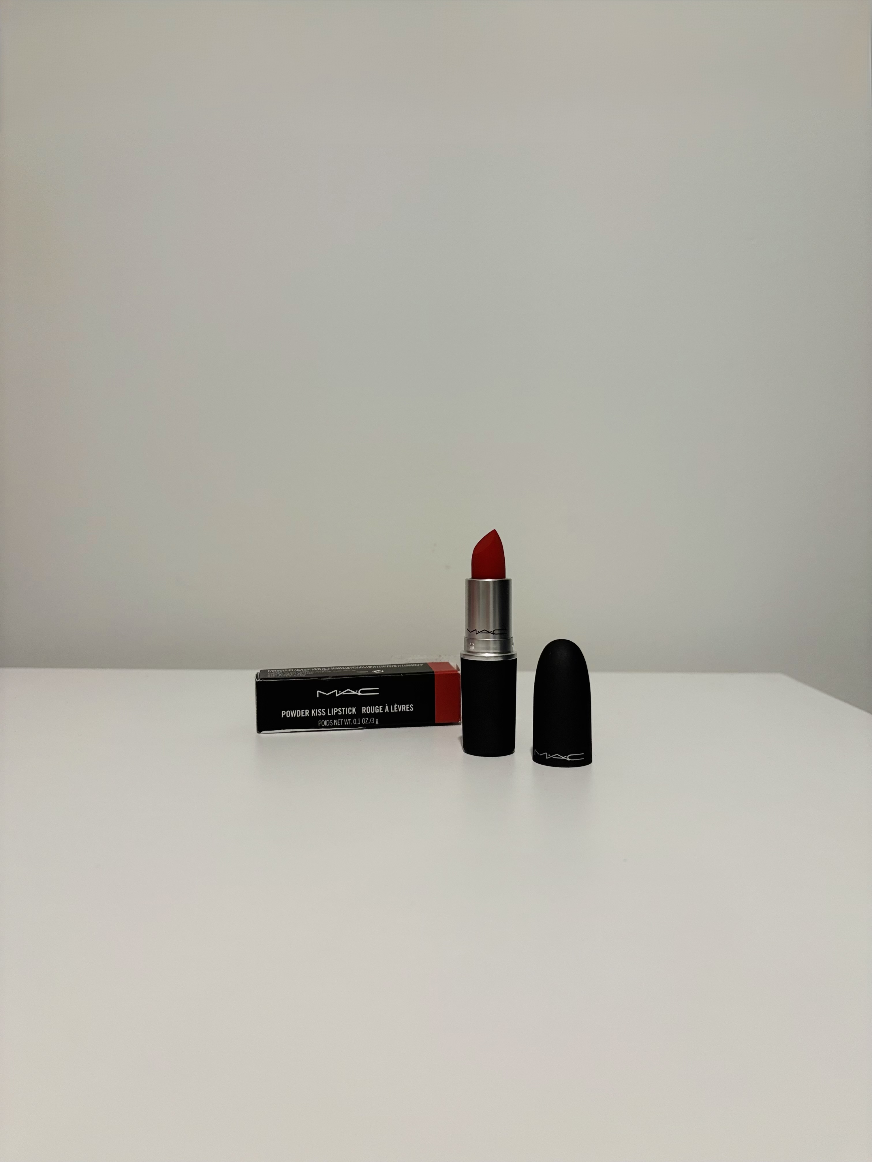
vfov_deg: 67.3
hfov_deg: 53.1
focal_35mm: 26
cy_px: 581
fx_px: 873
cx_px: 436
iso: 250
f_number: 1.6
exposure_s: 1/60
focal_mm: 5.96
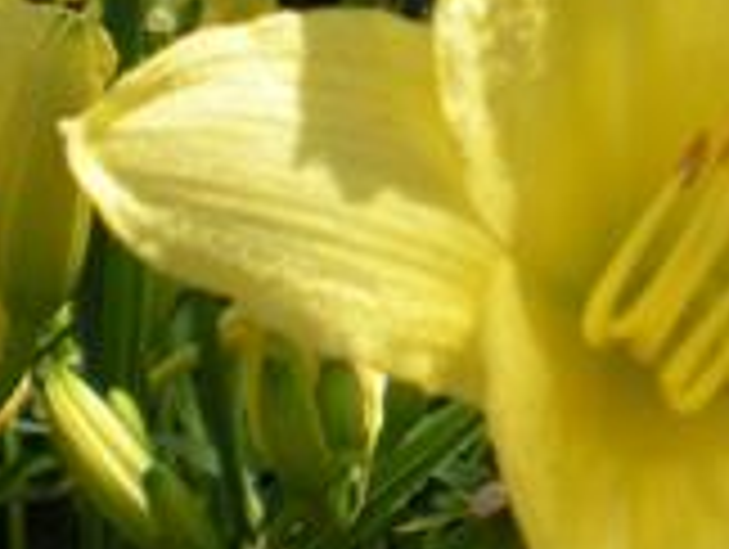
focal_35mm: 117
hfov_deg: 16.3
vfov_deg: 12.6
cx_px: 796
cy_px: 65
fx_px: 2468
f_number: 4.6
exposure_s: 1/325
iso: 64
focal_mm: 6.3
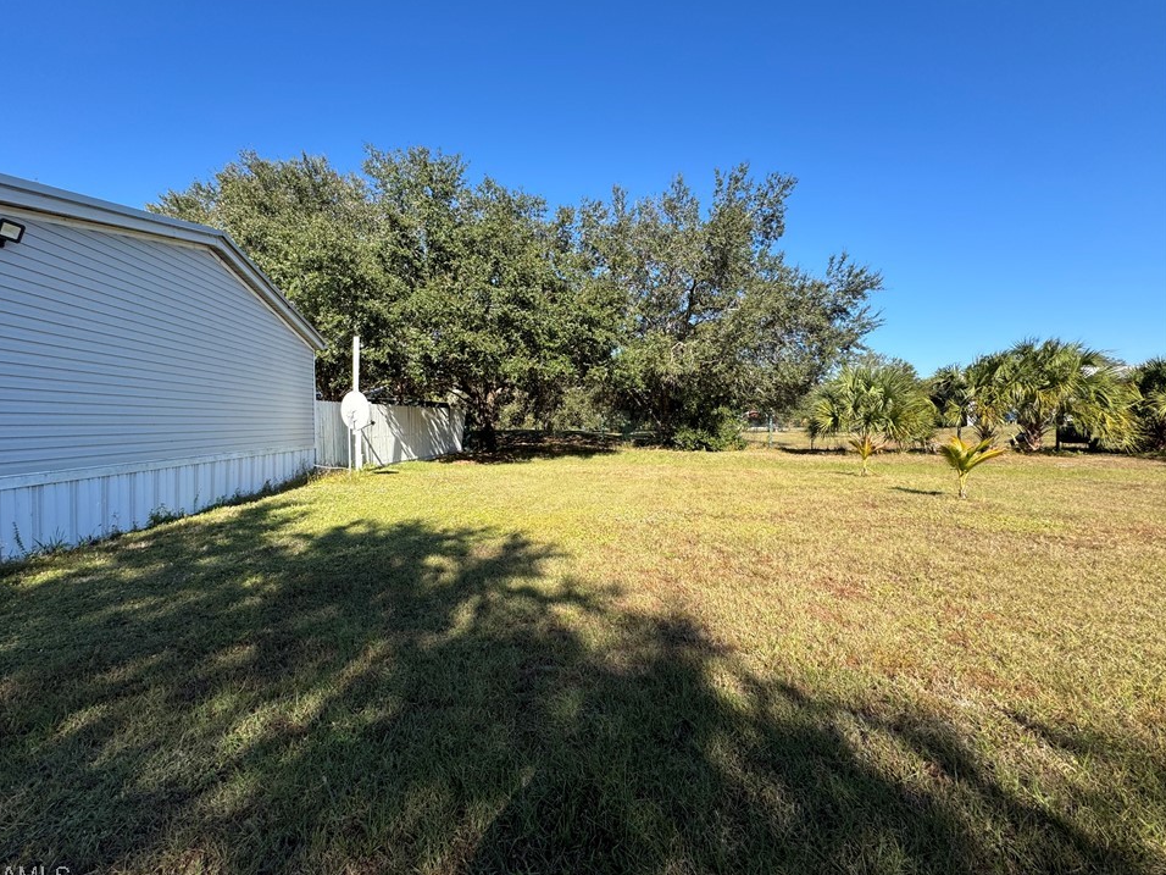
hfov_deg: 98.0
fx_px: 505
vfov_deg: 81.7
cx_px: 546
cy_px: 436
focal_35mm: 15
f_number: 2.2
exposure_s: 1/1094
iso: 50
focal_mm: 2.22
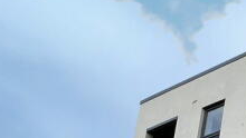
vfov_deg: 13.9
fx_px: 431
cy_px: 314
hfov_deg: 23.0
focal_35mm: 66
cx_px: 405
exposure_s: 1/927
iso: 32
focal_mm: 1.57
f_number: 1.8
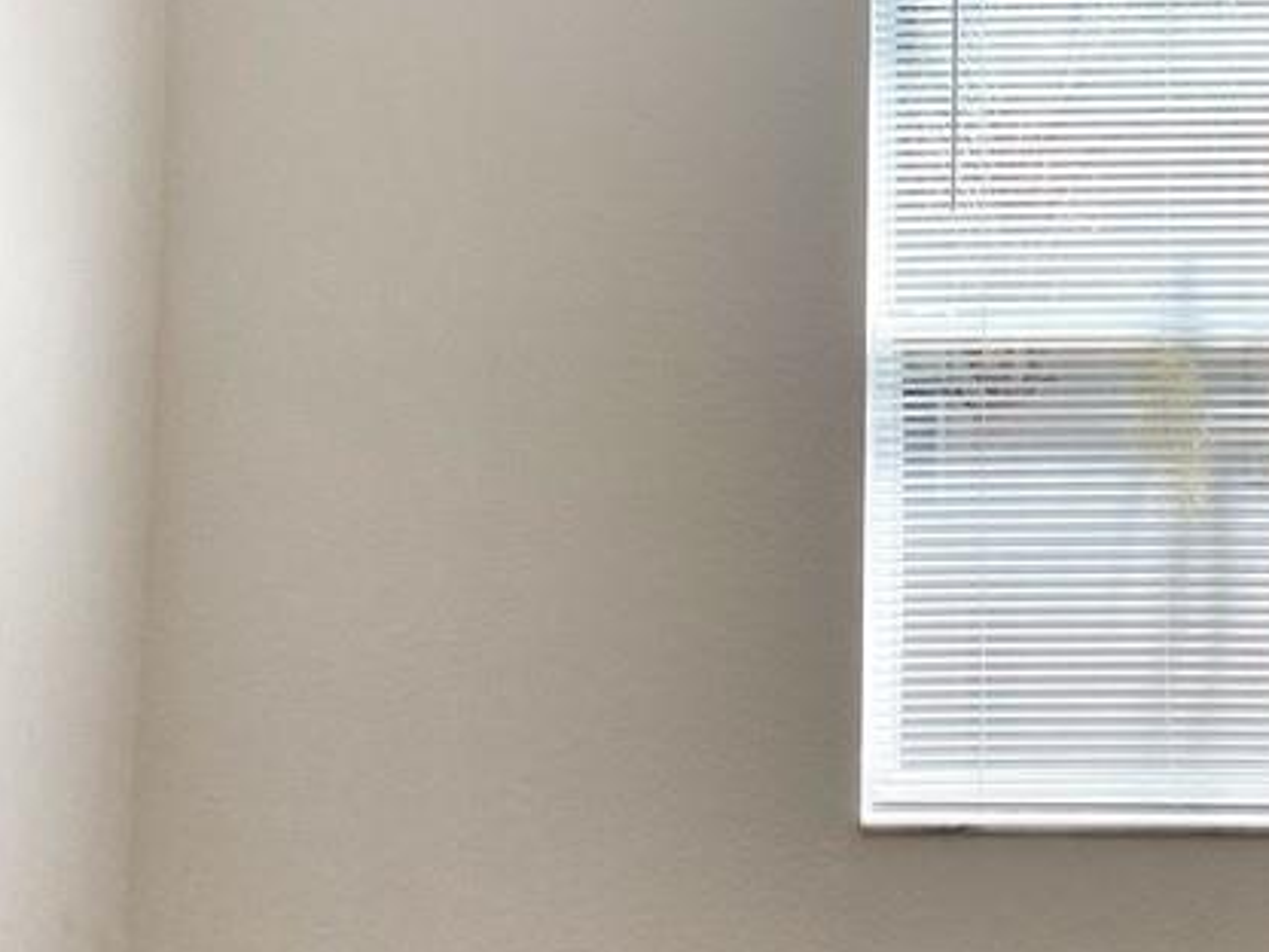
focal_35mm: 64
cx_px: 1019
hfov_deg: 29.6
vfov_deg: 22.6
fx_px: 2346
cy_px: 183
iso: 32
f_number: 1.8
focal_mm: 4.25
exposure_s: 1/311
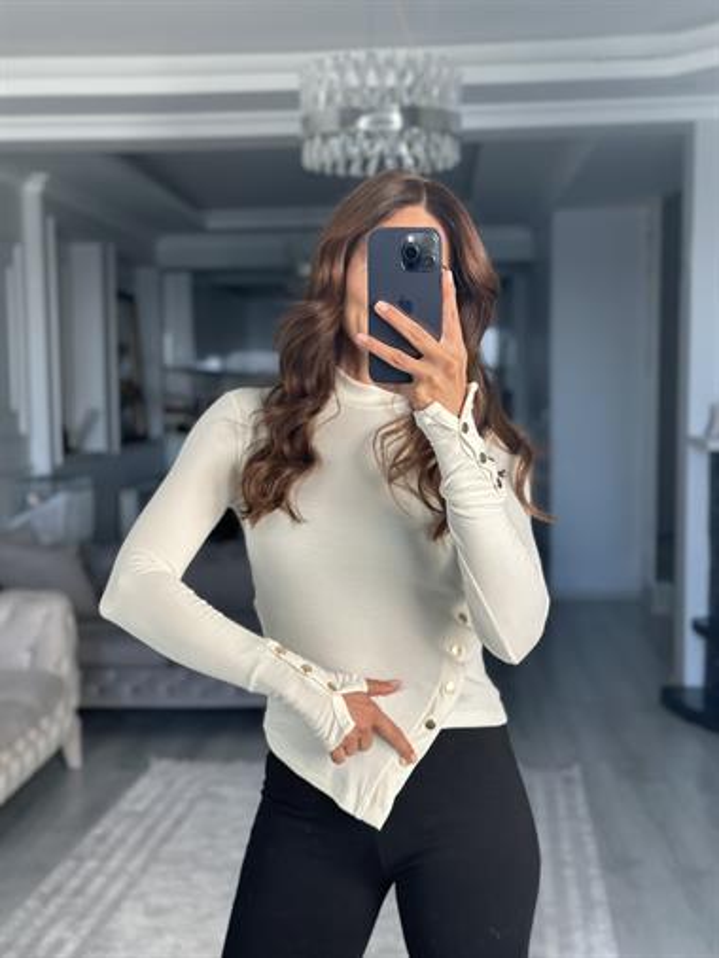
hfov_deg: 30.3
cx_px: 360
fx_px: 1328
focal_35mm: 48
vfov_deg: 39.6
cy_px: 479
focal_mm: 6.86
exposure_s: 1/172
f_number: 1.78
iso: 80
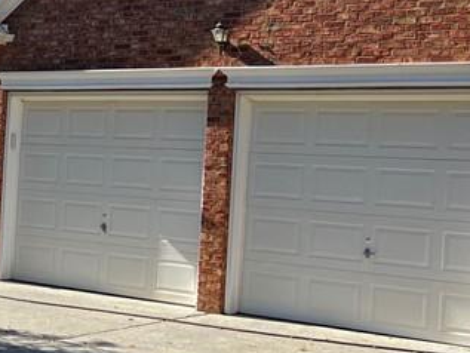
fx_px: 1141
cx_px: -206
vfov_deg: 17.6
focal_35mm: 84
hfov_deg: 20.4
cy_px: 129
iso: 50
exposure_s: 1/1295
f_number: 1.5
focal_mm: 5.7
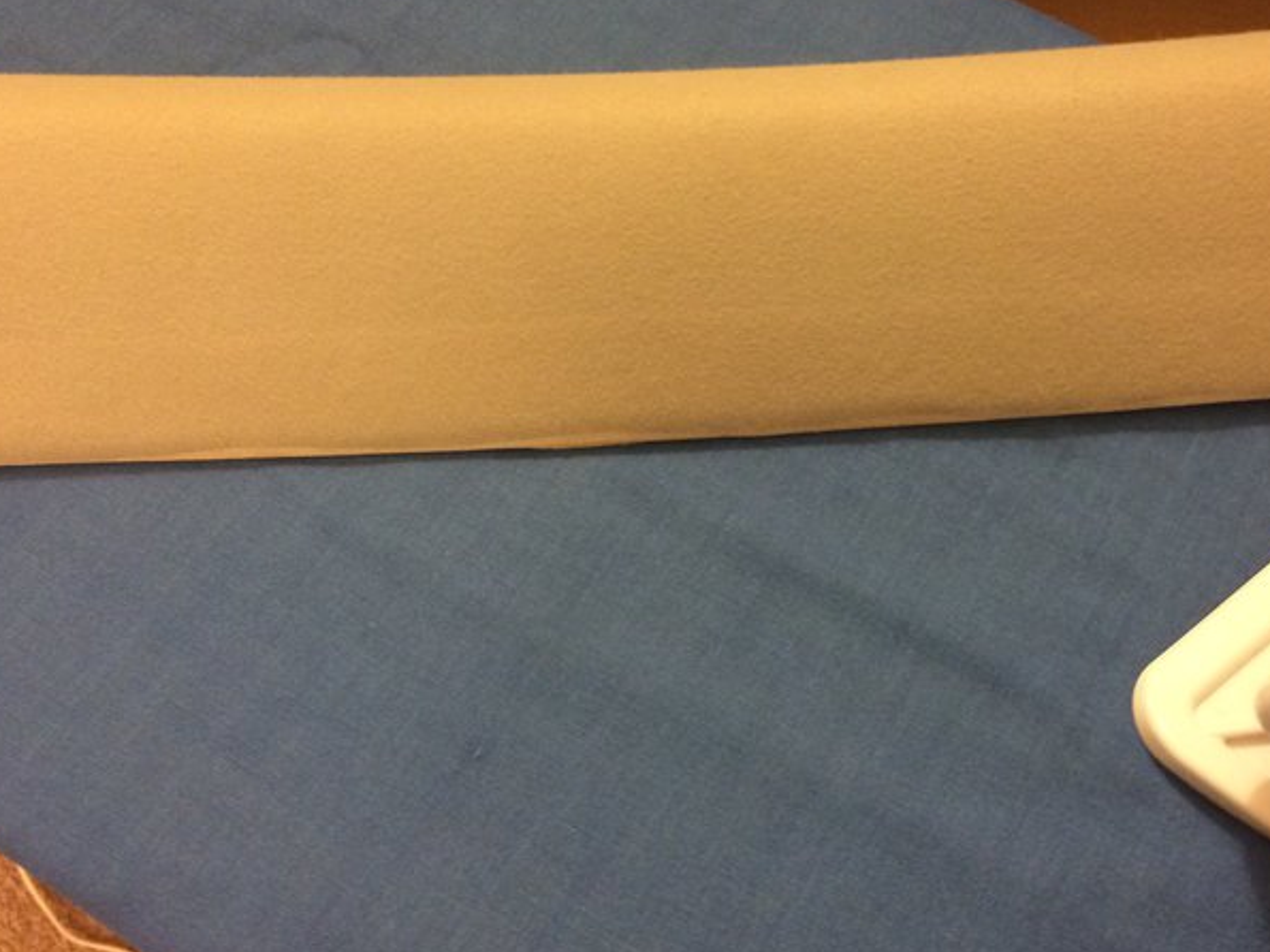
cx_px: 721
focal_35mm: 39
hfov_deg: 47.7
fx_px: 1431
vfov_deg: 36.8
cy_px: 476
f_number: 2.2
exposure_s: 1/15
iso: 320
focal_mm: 4.15
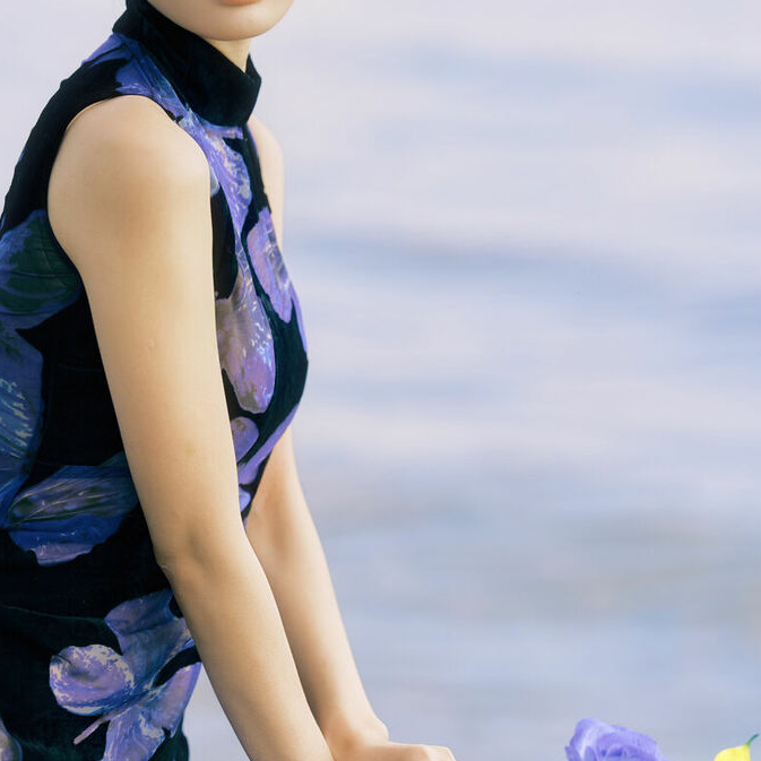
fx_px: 3980
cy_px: 306
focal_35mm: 160
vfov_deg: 10.9
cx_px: 289
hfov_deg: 10.9
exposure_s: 1/1250
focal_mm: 110
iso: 100
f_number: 2.5
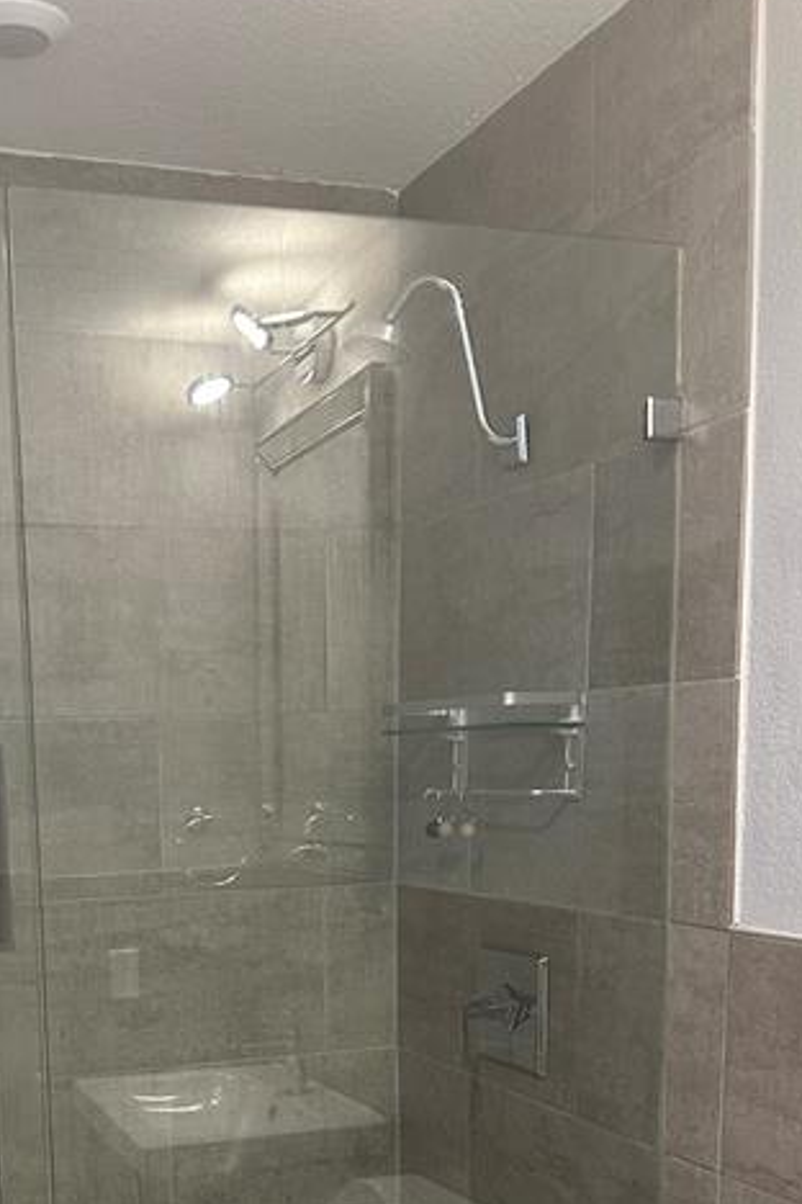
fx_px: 1370
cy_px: 949
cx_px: 159
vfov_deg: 45.2
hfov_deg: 31.8
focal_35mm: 41
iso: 250
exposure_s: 1/60
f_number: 1.78
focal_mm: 6.86
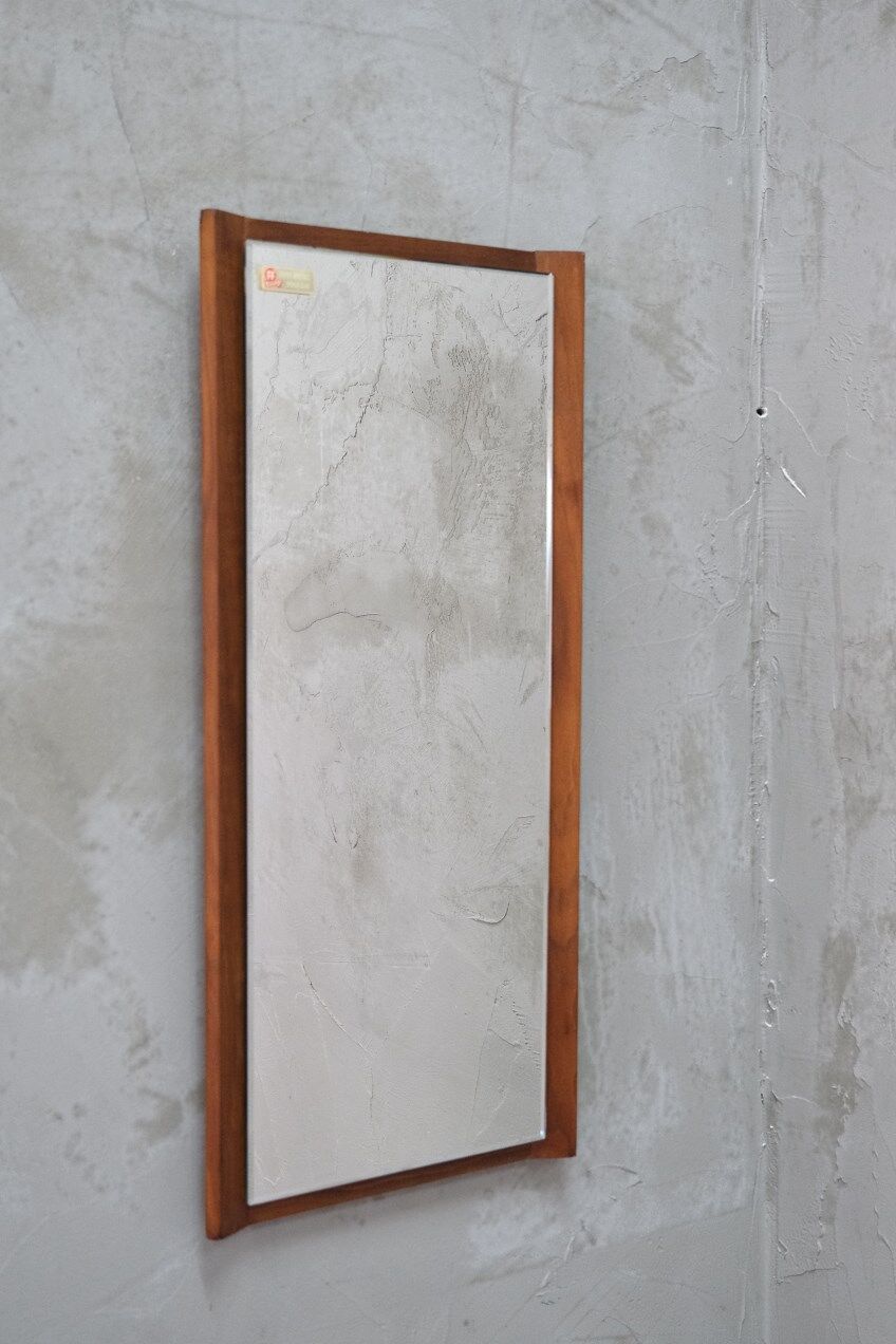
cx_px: 448
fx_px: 1717
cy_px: 672
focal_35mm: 46
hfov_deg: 29.2
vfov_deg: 42.7
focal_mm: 30.8
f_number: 4
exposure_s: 1/45
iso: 2500
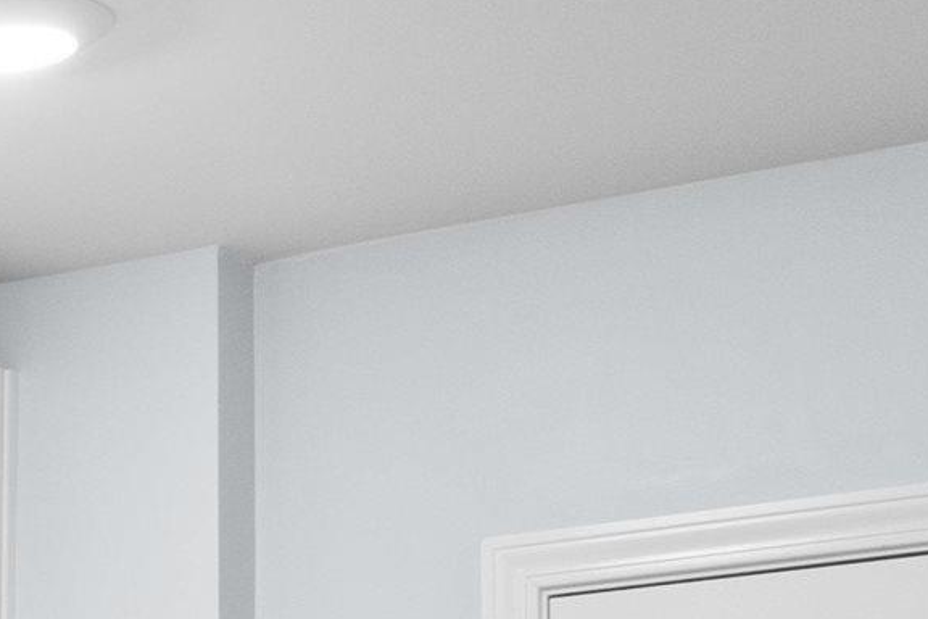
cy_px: 1291
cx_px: -894
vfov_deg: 8.1
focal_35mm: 160
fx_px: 4124
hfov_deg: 11.6
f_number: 5.6
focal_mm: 20
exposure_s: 3
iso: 100
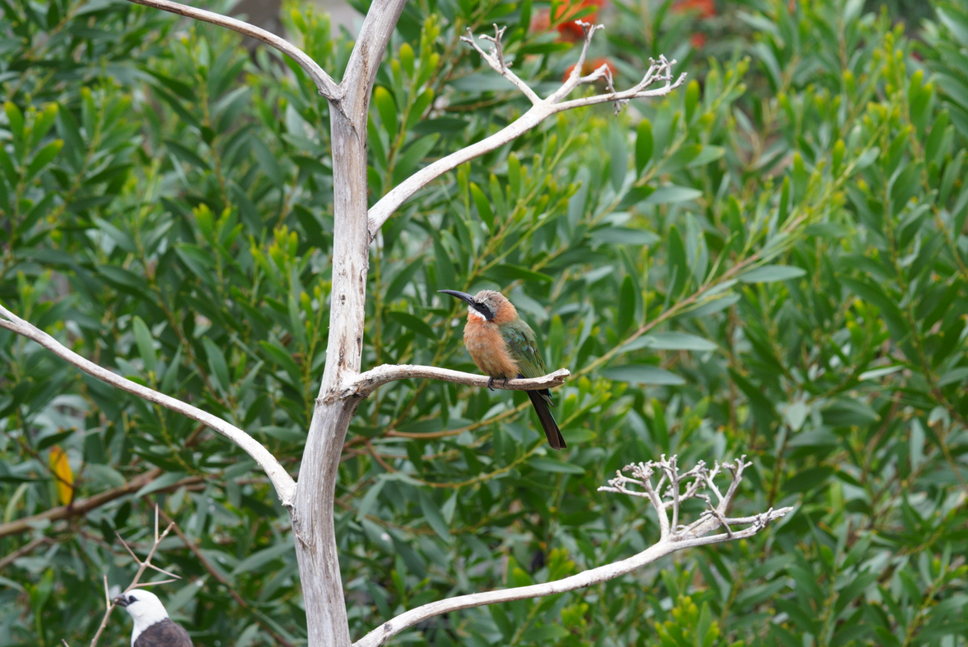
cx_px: 484
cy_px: 324
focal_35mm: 135
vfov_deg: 10.2
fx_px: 3632
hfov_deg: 15.2
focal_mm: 90
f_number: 6.3
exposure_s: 1/60
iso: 320
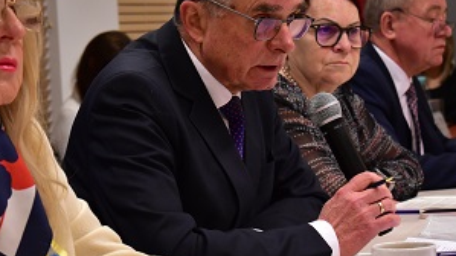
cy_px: 85
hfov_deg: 18.5
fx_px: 1399
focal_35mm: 116
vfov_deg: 10.5
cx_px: 198
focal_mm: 55
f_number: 5.6
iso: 3200
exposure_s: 1/160
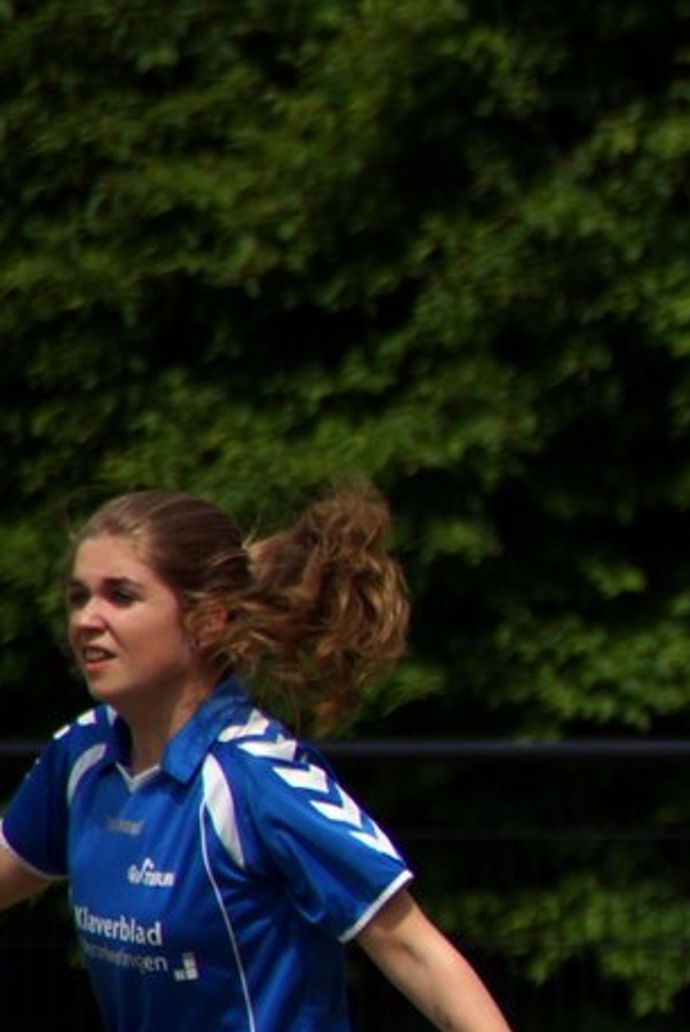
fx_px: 24198
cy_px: 724
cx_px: 1135
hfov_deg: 1.6
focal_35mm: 843
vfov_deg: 2.4
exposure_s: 1/1000
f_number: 6.3
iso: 100
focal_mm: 250
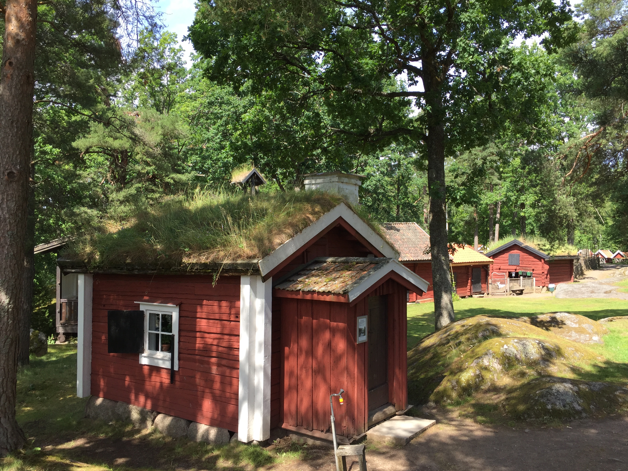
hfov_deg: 60.0
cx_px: 321
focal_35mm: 30
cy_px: 235
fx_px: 544
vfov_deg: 46.8
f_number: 2.2
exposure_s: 1/471
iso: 32
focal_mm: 4.15
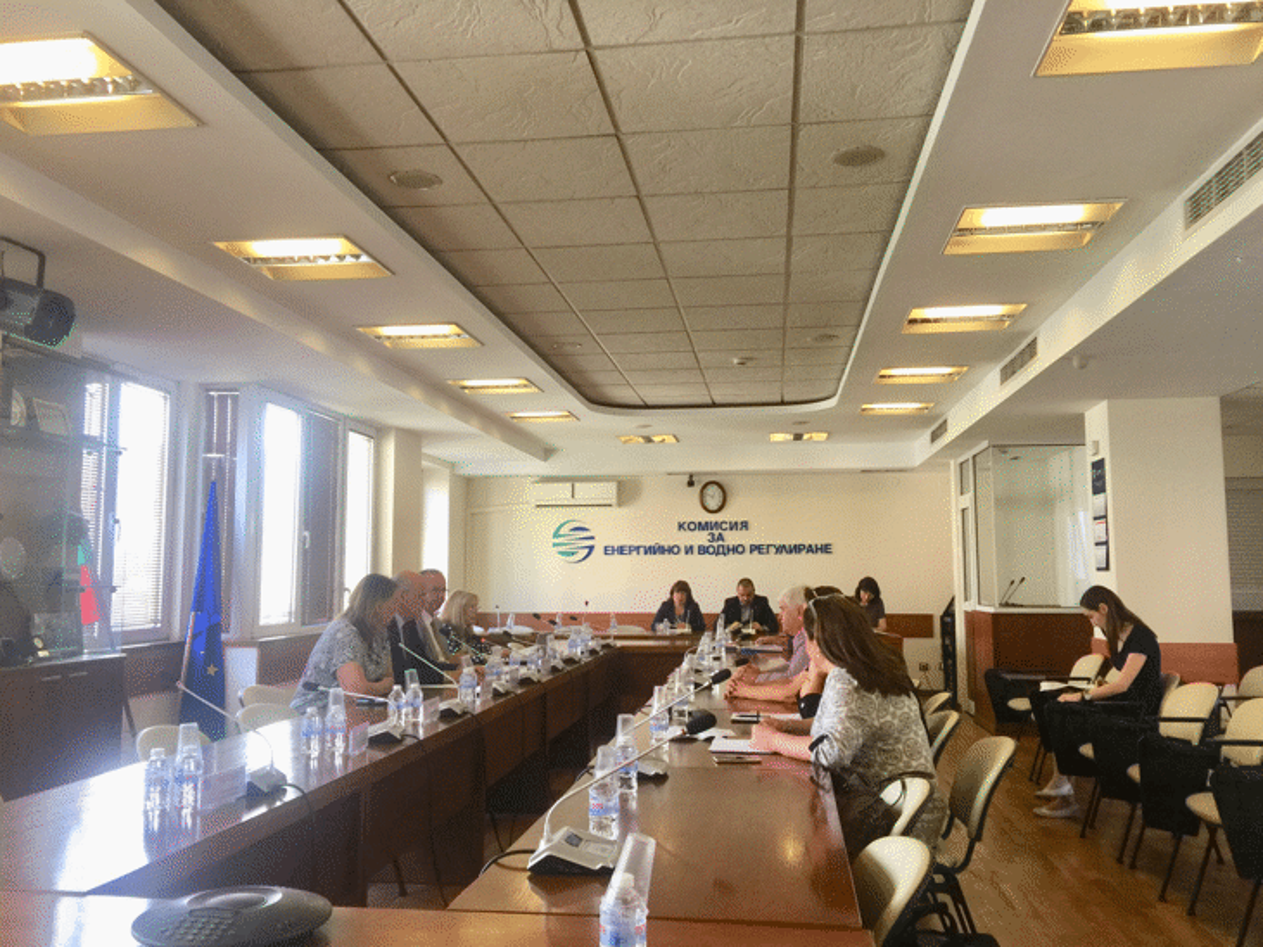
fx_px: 1058
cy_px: 474
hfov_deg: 61.7
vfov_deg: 48.2
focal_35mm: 29
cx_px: 632
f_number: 2.2
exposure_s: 1/33
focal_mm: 4.15
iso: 64
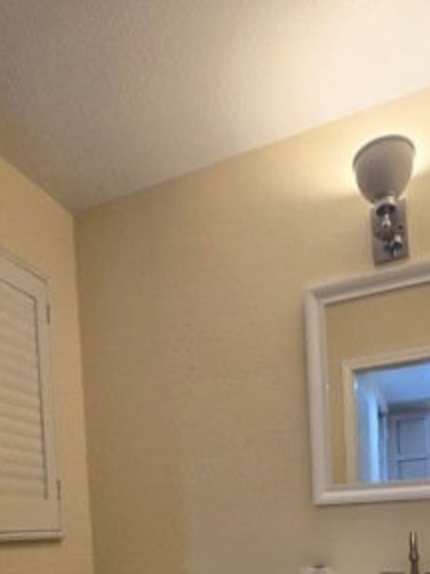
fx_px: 481
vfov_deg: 51.8
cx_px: 230
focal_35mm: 29
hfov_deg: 48.2
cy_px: 548
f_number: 2.2
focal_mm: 1.7
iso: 160
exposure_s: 1/60
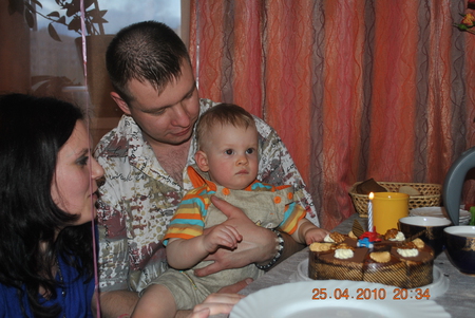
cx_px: 238
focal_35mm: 42
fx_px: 555
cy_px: 159
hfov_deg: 46.4
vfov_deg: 32.0
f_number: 4.5
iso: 200
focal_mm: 28
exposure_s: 1/60
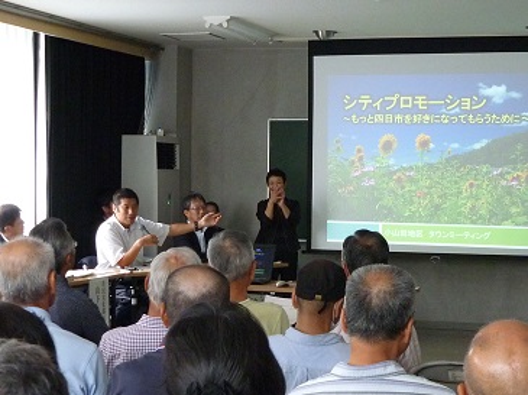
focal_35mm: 79
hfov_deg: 24.7
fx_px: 1204
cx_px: 264
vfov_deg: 18.6
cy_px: 198
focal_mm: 7.4
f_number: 3.1
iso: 400
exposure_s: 1/40
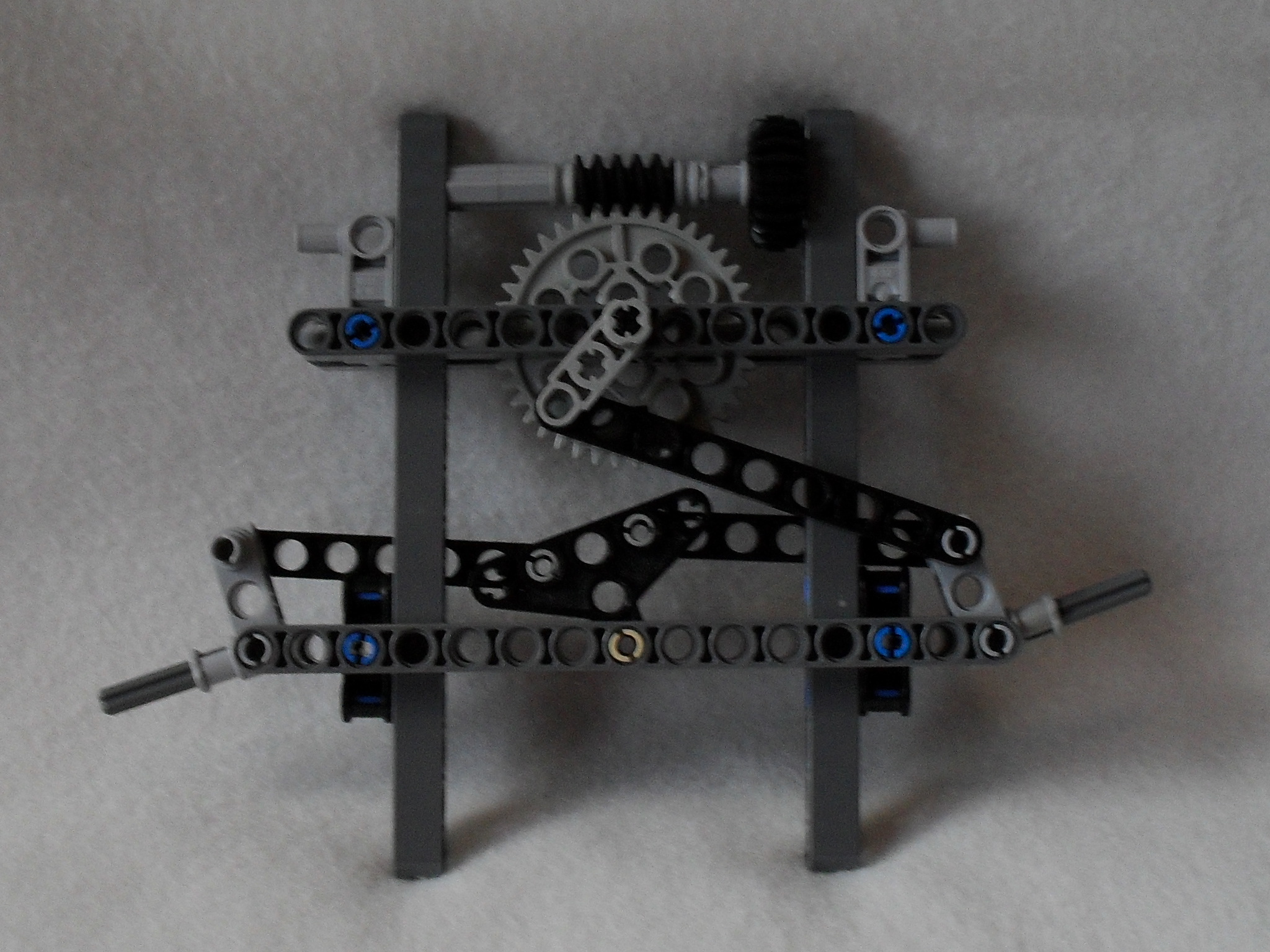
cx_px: 635
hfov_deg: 52.6
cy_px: 476
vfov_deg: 40.7
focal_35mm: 35
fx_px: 1284
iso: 120
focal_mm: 6.3
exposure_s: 1/45
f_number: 3.2
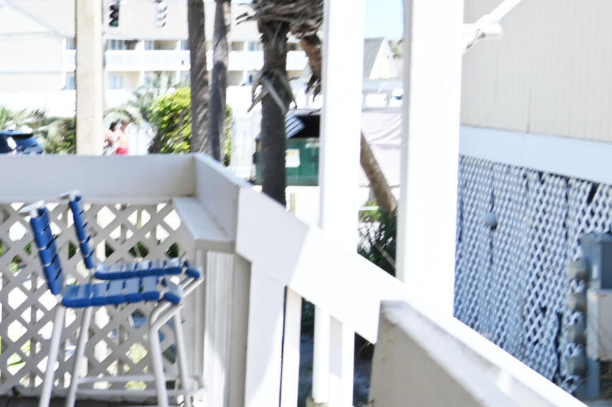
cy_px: 205
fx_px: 1750
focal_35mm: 103
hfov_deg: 16.9
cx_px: -438
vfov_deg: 13.3
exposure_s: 1/250
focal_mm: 20
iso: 100
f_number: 5.6
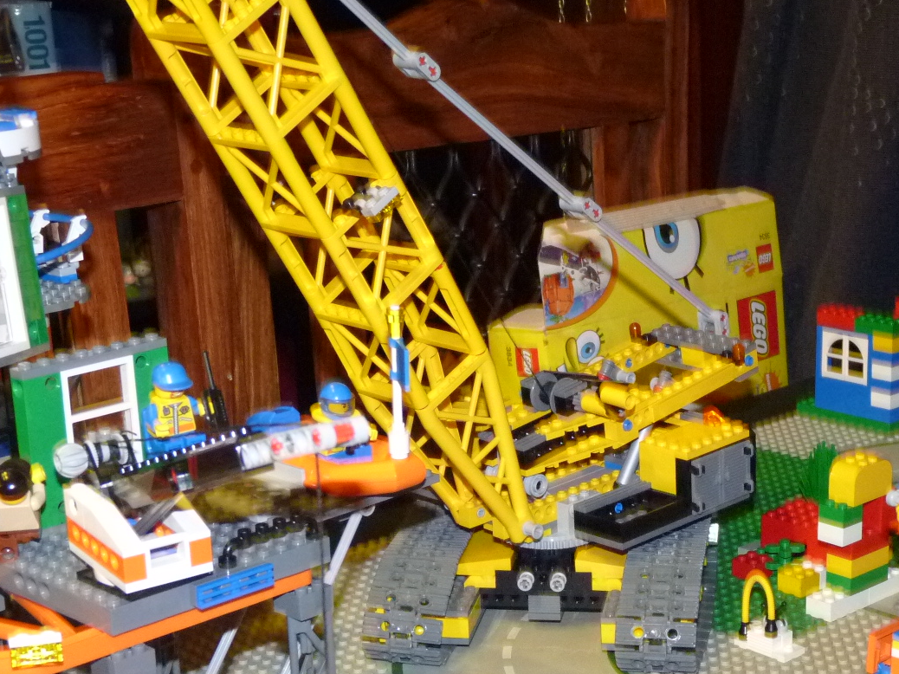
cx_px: 626
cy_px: 449
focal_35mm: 74
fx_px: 1921
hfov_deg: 26.1
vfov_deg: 19.8
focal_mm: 8.5
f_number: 3.2
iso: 400
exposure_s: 1/4
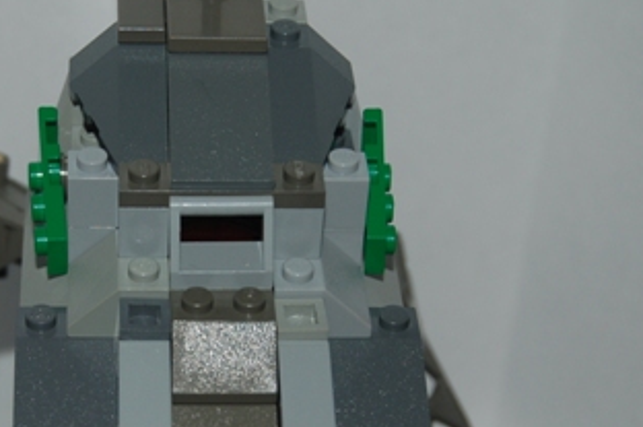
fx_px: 1962
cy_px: 287
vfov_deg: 12.4
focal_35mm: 110
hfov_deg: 18.6
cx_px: 206
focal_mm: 38
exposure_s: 1/125
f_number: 5.6
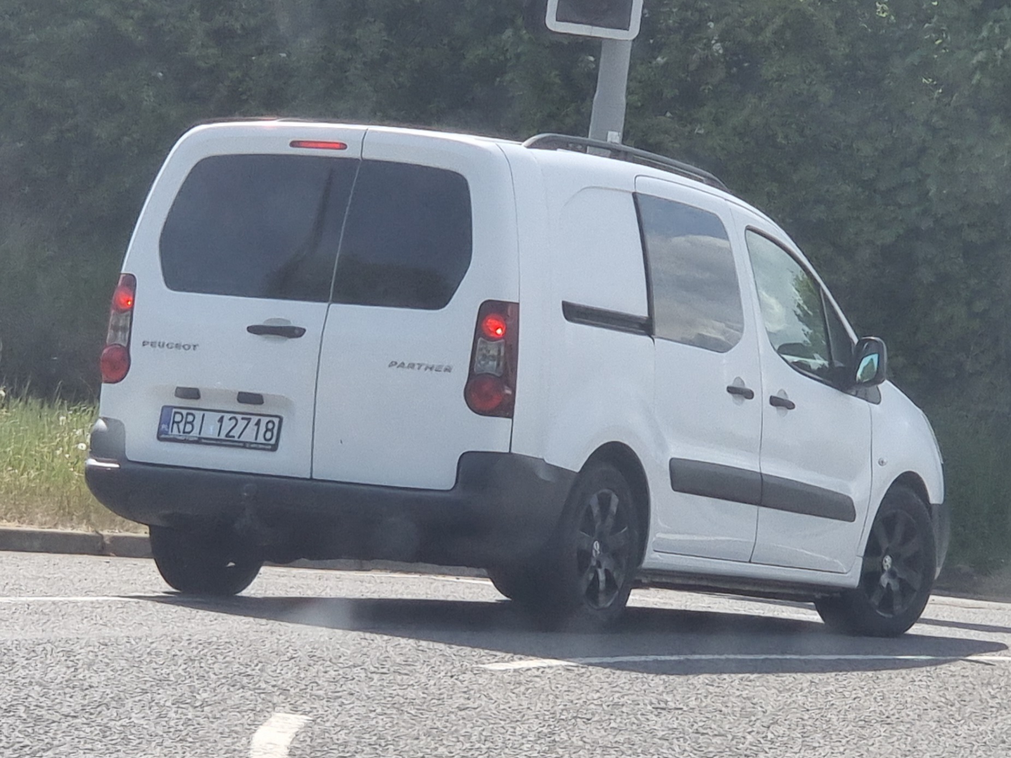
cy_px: 379
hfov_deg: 27.0
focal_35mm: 72
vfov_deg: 20.4
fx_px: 2103
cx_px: 506
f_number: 2.4
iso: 50
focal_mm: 9
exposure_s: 1/833
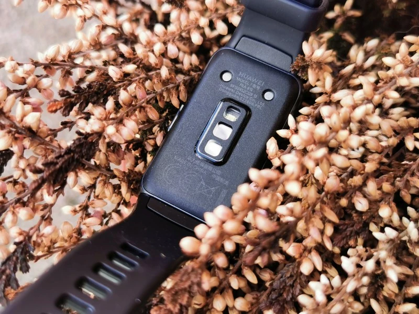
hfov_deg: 45.8
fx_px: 496
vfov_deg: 35.1
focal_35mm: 41
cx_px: 210
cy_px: 157
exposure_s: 1/211
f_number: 1.6
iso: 50
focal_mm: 5.56
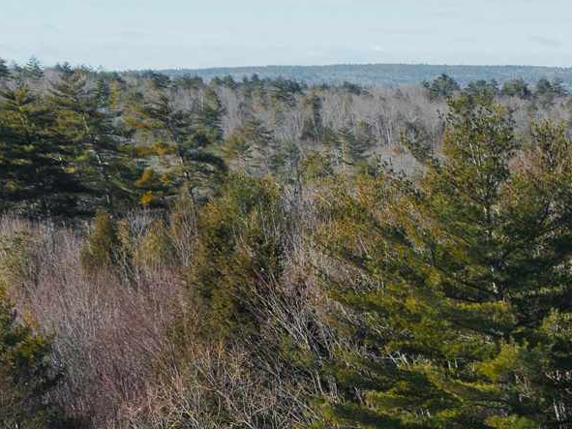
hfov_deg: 11.2
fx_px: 2313
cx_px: 1468
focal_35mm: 140
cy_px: 933
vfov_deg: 9.7
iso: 320
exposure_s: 1/2000
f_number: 2.8
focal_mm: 14.4
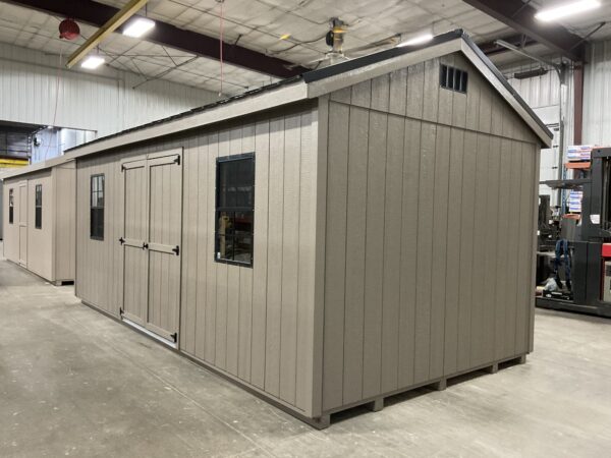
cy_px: 229
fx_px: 512
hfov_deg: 61.7
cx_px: 306
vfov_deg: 48.2
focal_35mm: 29
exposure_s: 1/60
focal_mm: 3
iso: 250
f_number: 1.8
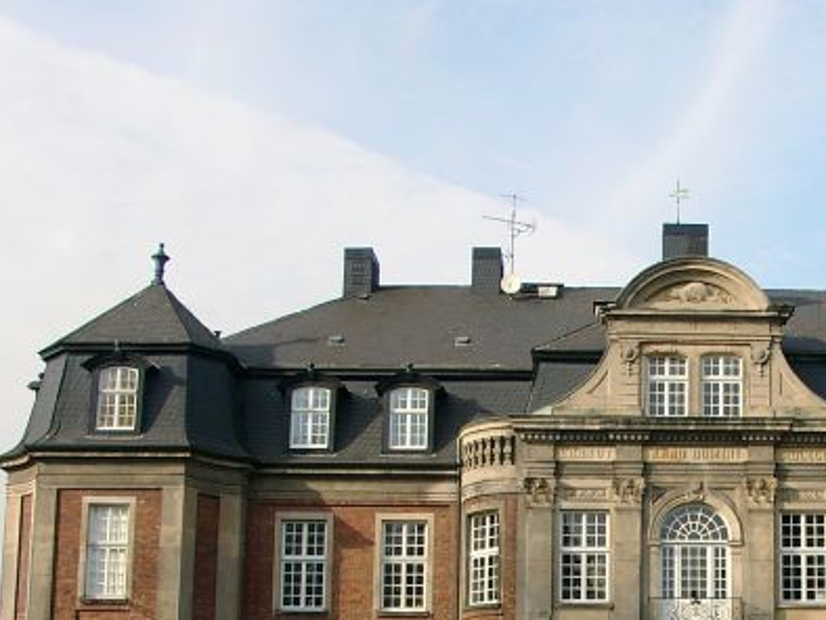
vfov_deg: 20.9
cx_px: 700
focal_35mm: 69
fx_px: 1647
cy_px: 549
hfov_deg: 27.4
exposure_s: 1/500
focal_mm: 7.13
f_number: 4
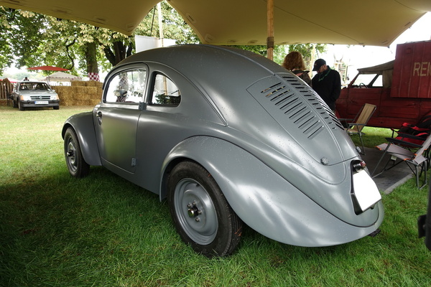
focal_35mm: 24
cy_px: 144
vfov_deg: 53.1
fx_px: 287
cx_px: 216
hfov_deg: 73.7
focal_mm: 8.8
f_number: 2.8
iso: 125
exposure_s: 1/80
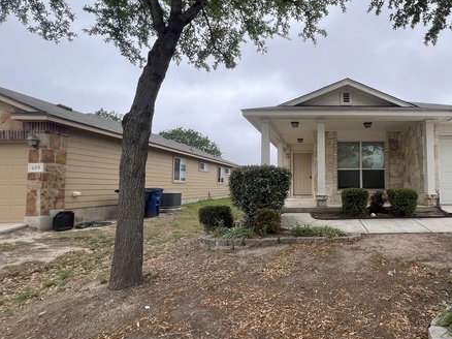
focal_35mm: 19
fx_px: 248
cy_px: 172
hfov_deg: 79.4
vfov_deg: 68.6
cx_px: 329
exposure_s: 1/198
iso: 32
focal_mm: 1.57
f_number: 1.8
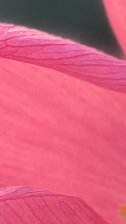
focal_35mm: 594
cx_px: 107
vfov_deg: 3.6
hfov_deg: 2.0
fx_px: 3529
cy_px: 254
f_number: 2.8
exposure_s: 1/121
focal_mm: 9
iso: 32
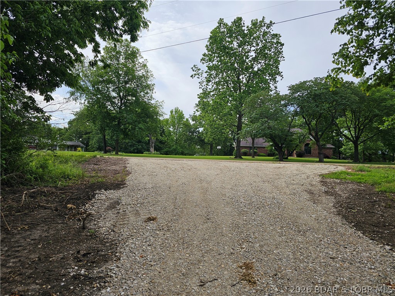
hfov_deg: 73.9
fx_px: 262
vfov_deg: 58.9
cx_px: 198
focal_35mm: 23
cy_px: 148
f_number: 1.7
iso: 10
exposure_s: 1/734
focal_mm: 6.3
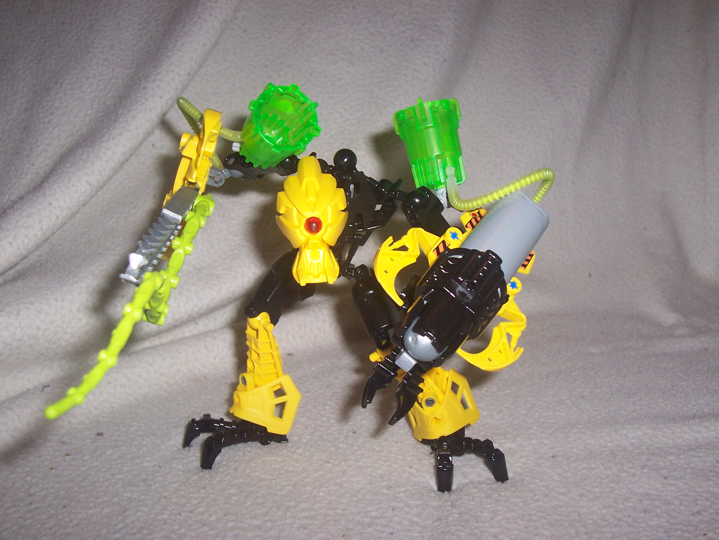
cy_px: 270
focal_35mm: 37
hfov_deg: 50.1
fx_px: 769
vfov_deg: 38.7
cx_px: 360
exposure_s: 1/60
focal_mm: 5.6
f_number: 2.8
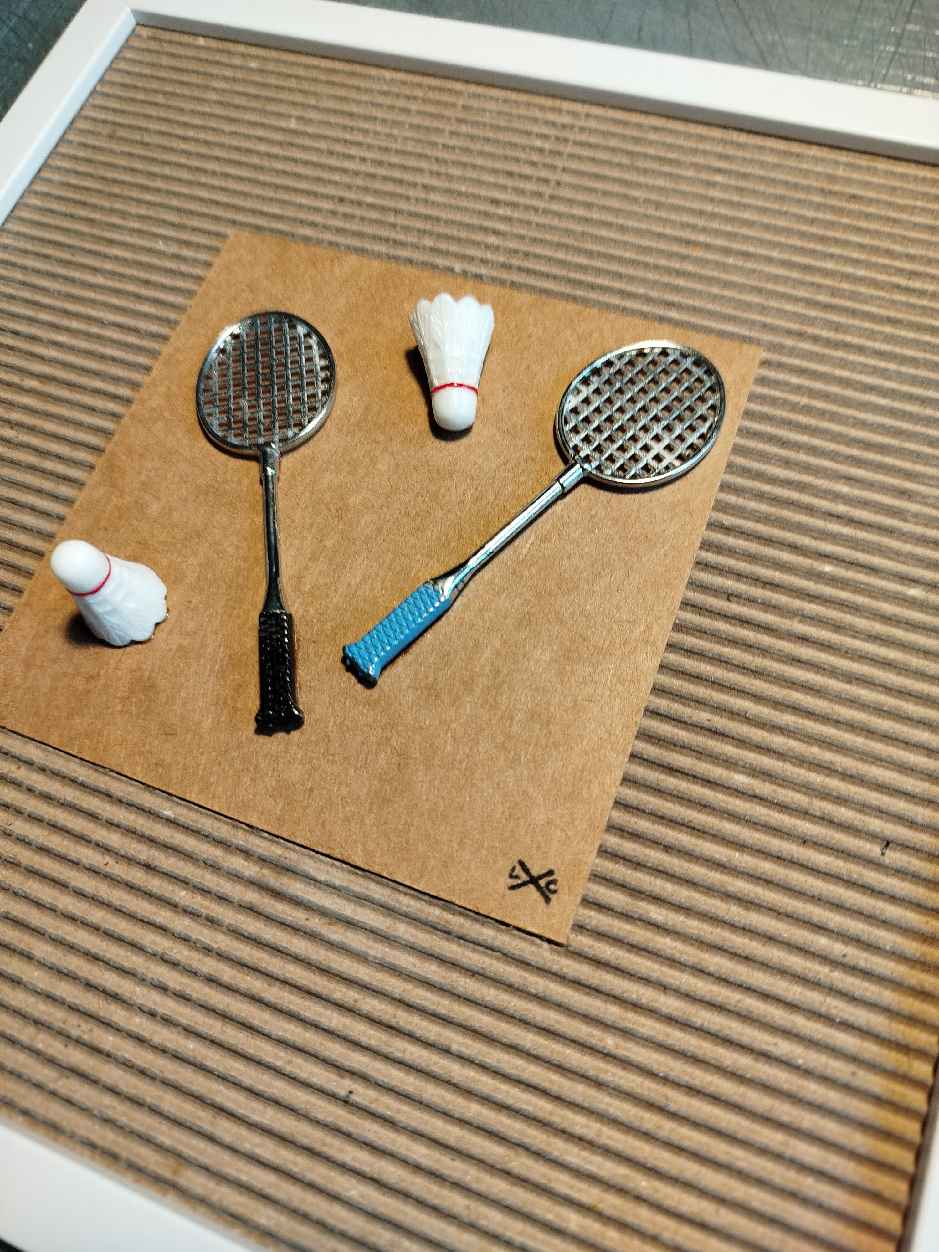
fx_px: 868
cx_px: 470
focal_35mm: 24
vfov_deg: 71.6
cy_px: 626
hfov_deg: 56.8
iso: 100
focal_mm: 5.31
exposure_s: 1/50
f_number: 1.7
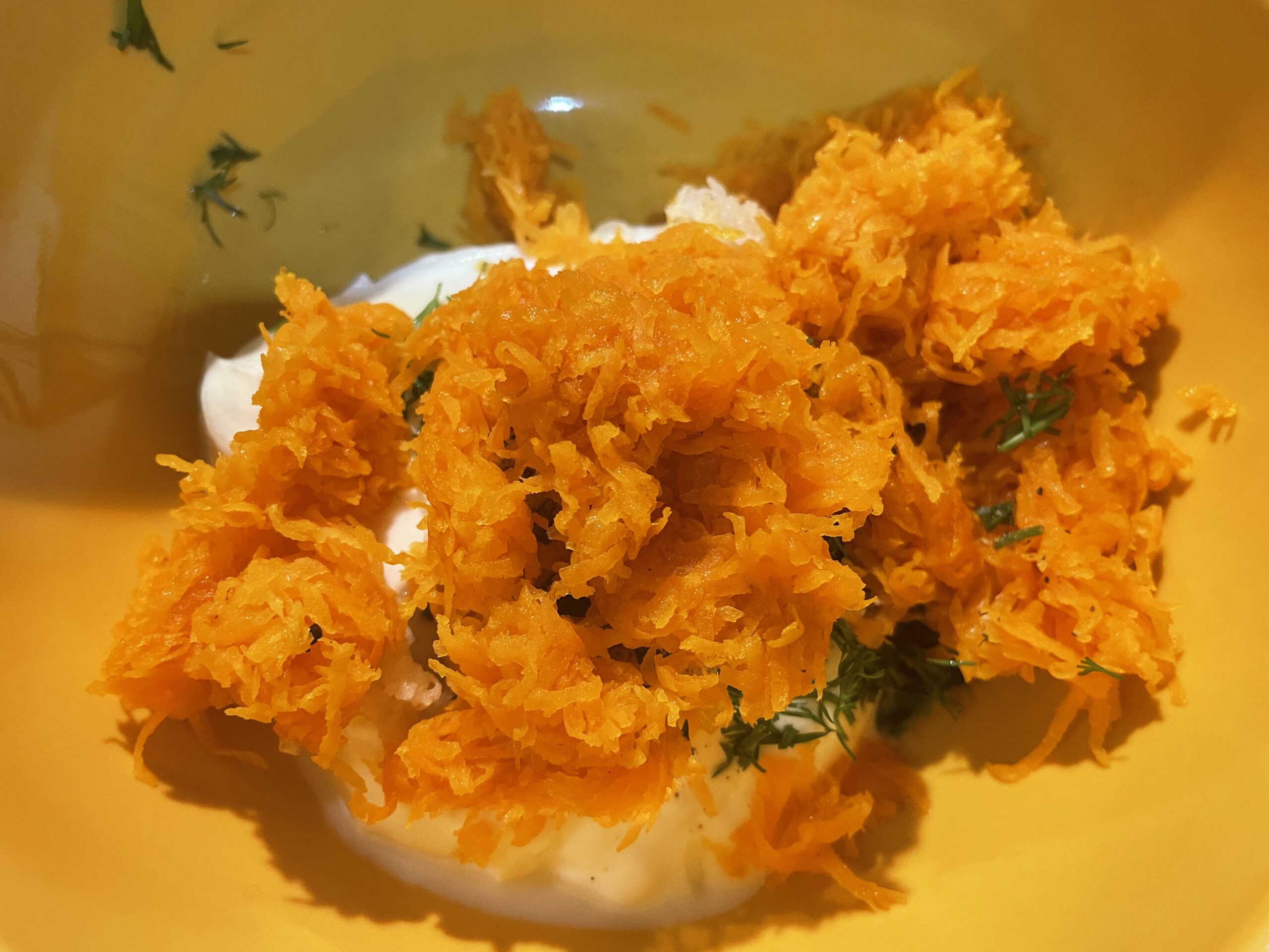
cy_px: 476
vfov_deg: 53.1
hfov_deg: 67.3
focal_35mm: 26
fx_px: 953
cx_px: 634
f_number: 1.6
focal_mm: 4.2
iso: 160
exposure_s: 1/50
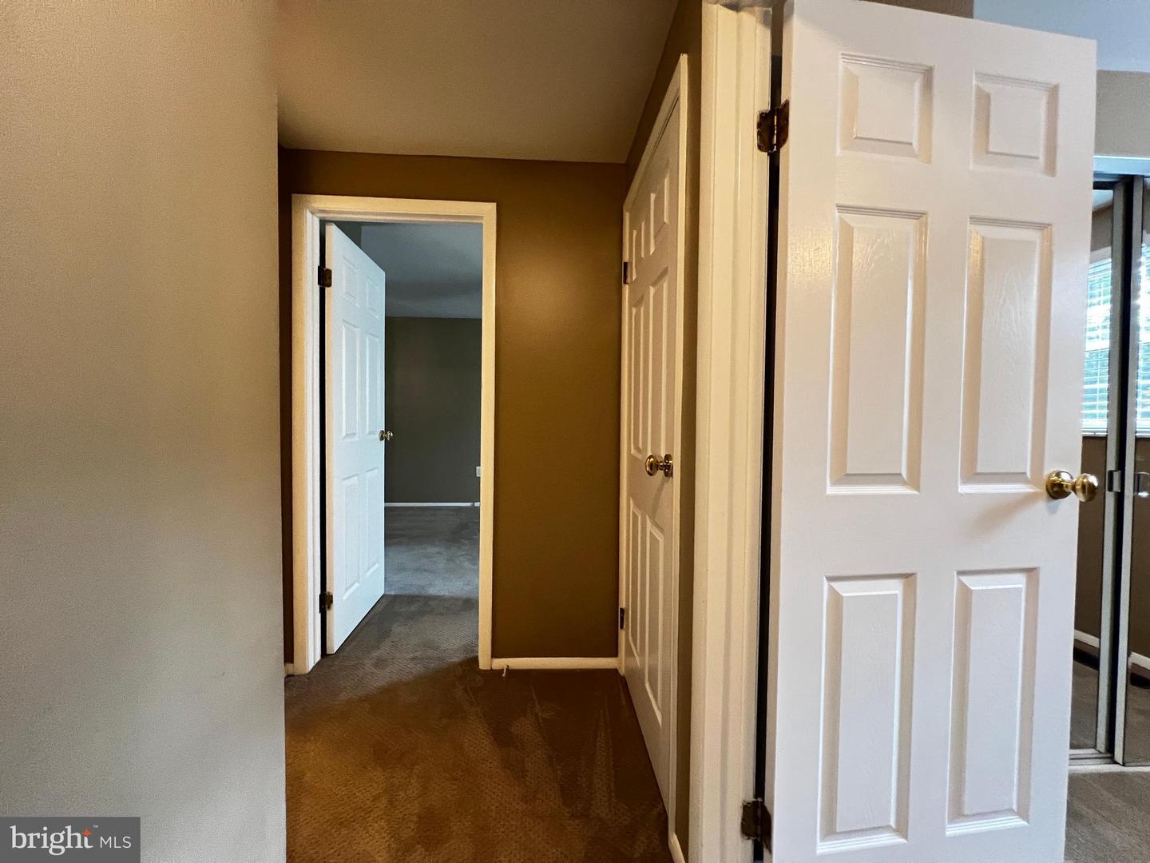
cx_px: 575
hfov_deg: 106.2
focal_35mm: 13
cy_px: 432
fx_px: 432
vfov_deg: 89.9
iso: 400
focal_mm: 1.57
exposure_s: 1/60
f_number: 1.8
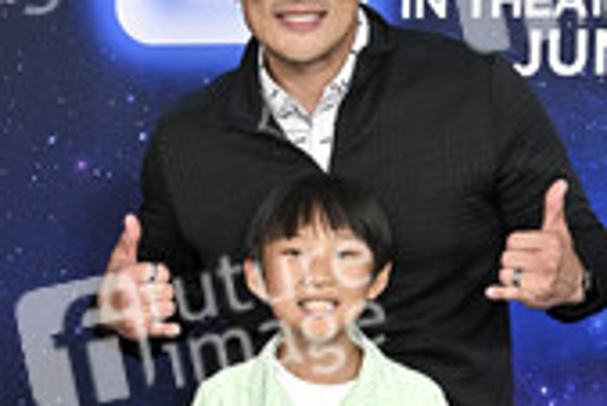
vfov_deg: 9.1
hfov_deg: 13.8
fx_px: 2514
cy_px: 507
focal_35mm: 149
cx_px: 305
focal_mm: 63
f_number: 5.6
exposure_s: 1/320
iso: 1600
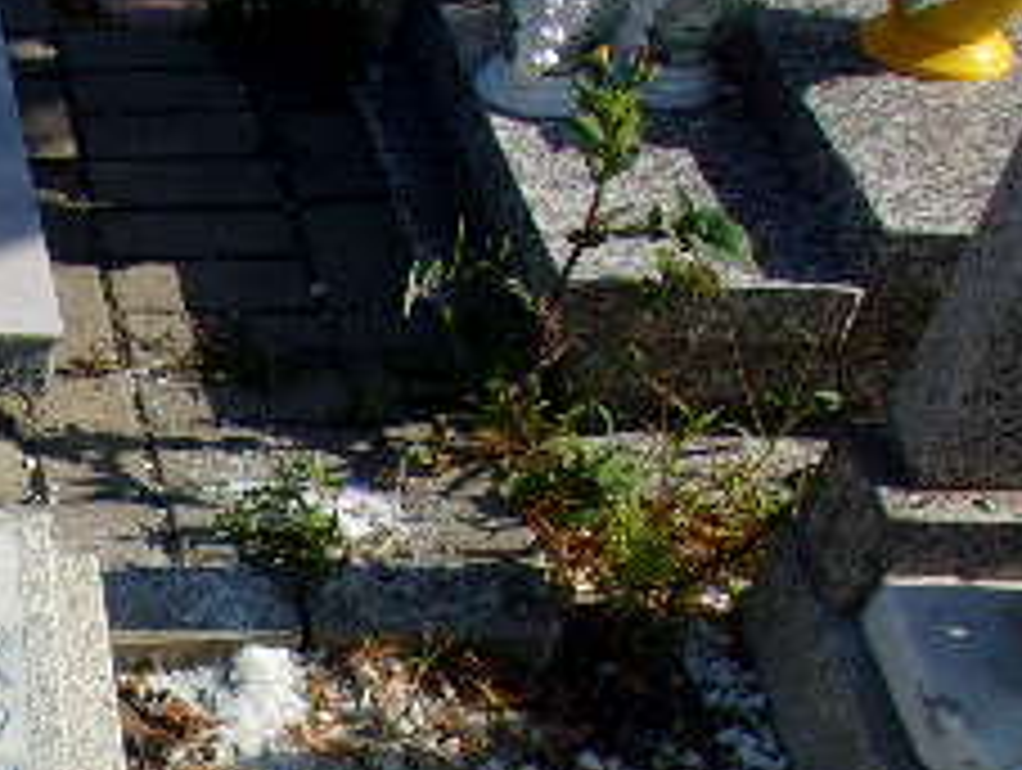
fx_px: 2247
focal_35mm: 76
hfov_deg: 22.6
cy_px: 982
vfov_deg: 18.2
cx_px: -338
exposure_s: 1/100
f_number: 10.4
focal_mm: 4.9
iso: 80
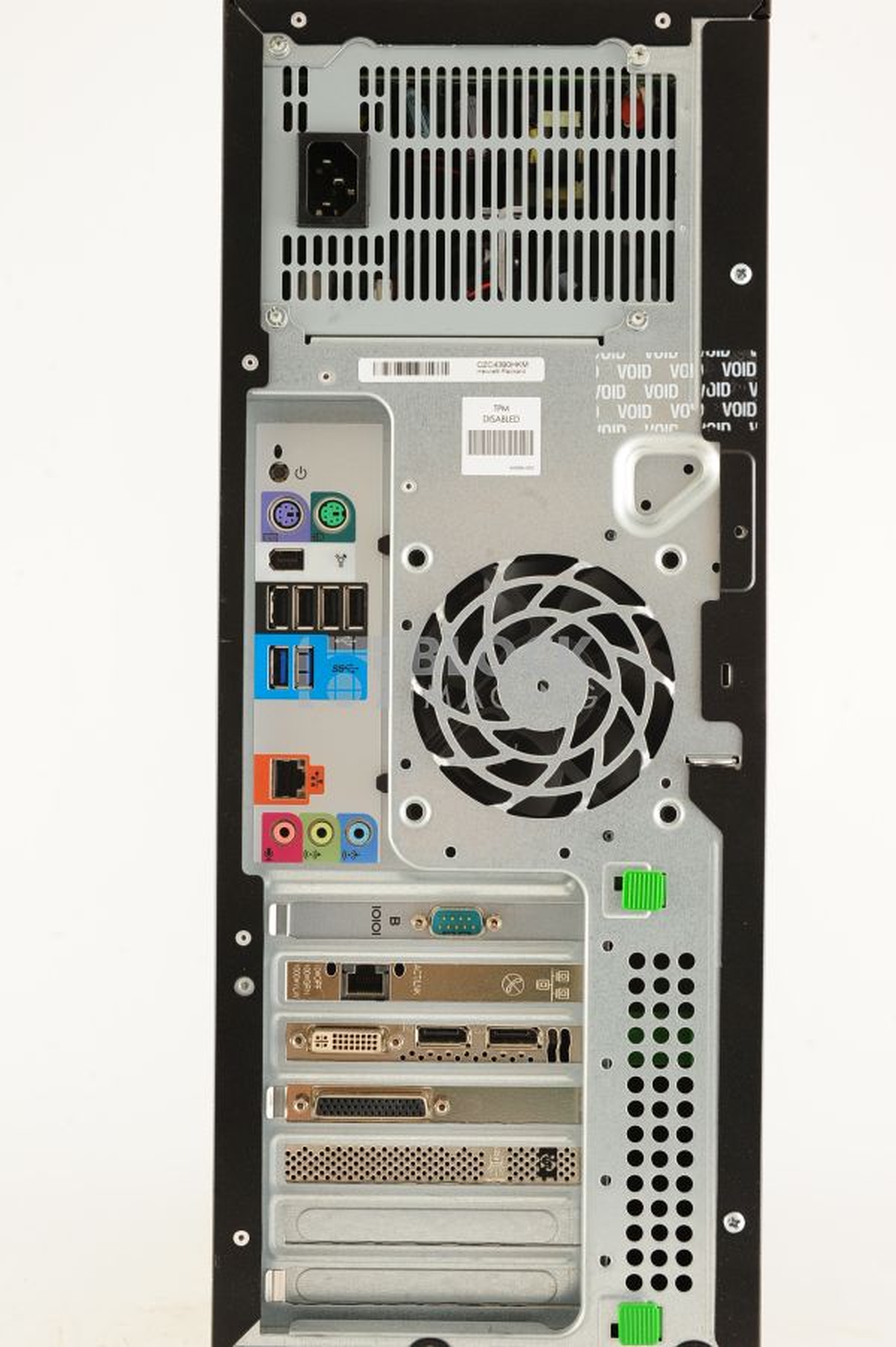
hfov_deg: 27.0
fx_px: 1869
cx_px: 448
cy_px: 674
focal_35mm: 50
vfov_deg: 39.6
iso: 1600
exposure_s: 1/160
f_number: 9
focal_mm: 50
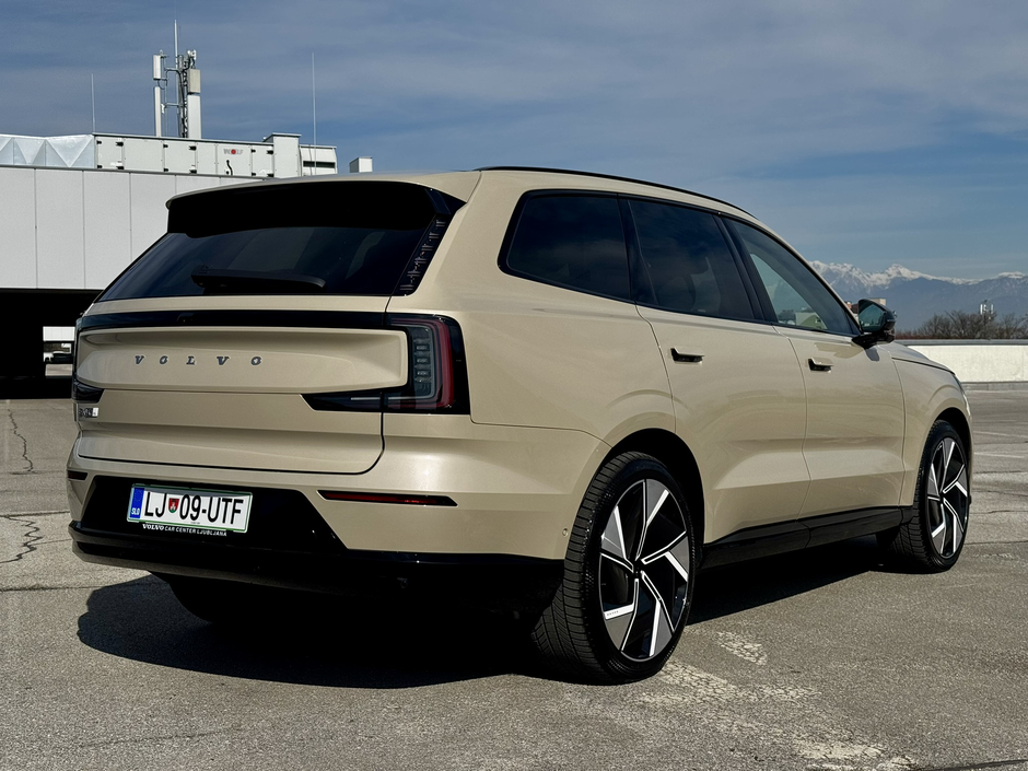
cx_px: 514
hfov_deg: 39.7
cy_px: 386
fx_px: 1425
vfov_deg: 30.3
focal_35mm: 48
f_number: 1.78
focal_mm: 6.76
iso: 64
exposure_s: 1/7937
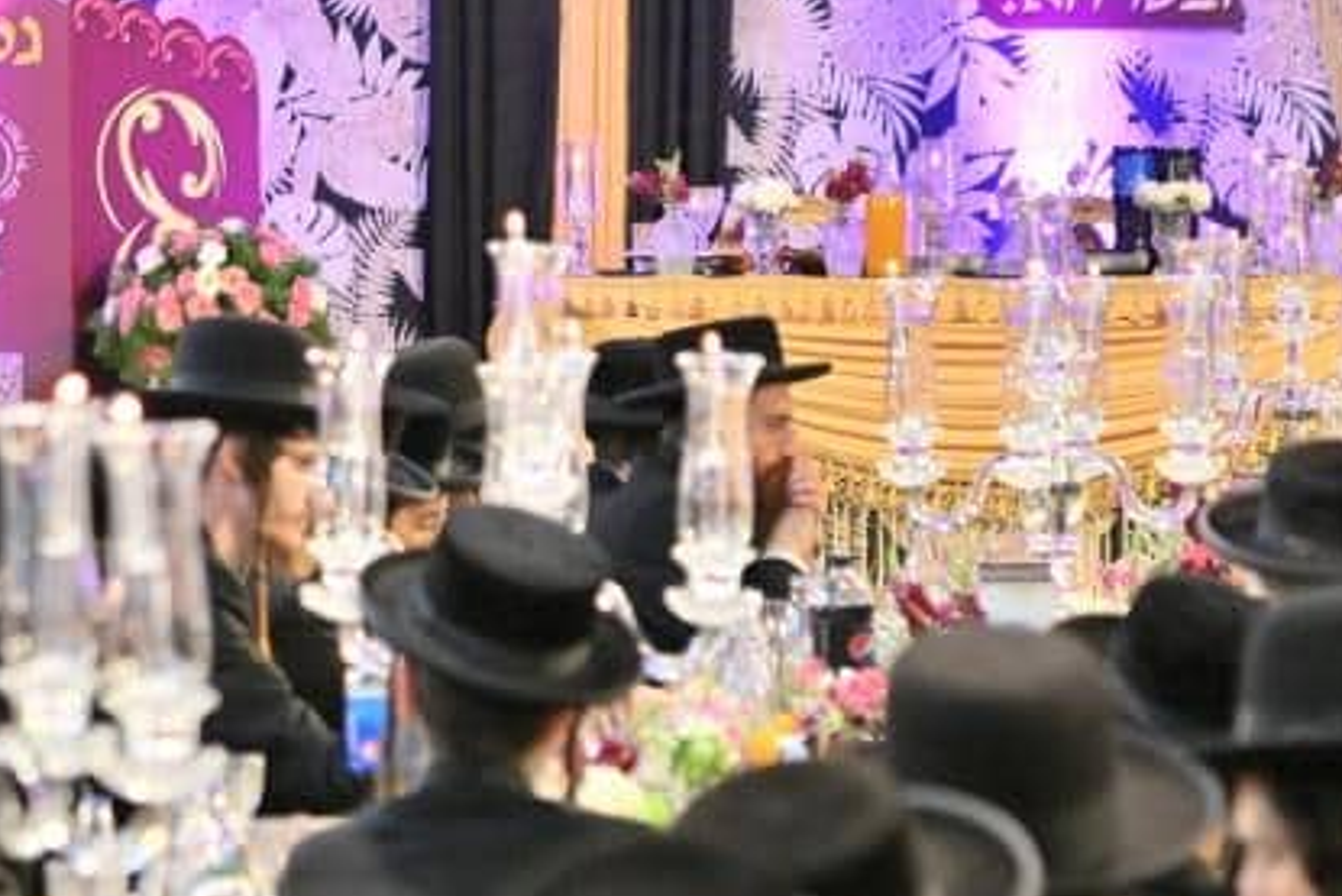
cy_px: 293
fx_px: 11037
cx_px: 68
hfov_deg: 6.9
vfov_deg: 4.6
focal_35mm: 296
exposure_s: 1/100
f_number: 4
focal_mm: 120
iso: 400
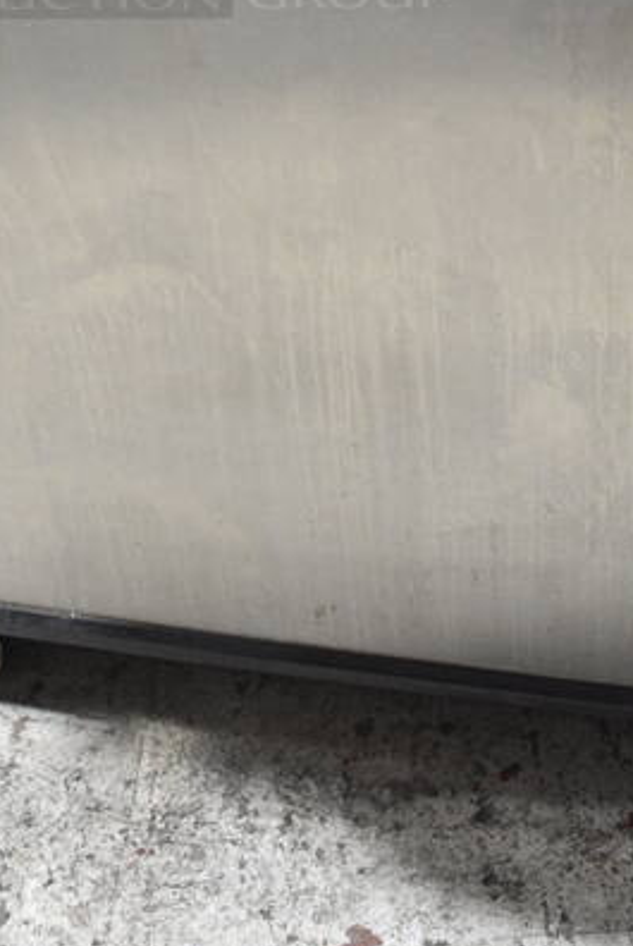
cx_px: 205
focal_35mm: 83
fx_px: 2183
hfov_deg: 16.5
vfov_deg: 22.9
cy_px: -106
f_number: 3.8
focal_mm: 24
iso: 1000
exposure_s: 1/40
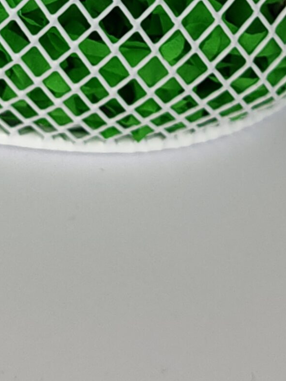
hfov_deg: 8.6
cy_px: -228
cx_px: 26
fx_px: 1906
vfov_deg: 10.9
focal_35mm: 173
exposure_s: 1/170
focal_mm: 5.4
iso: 50
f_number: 1.6
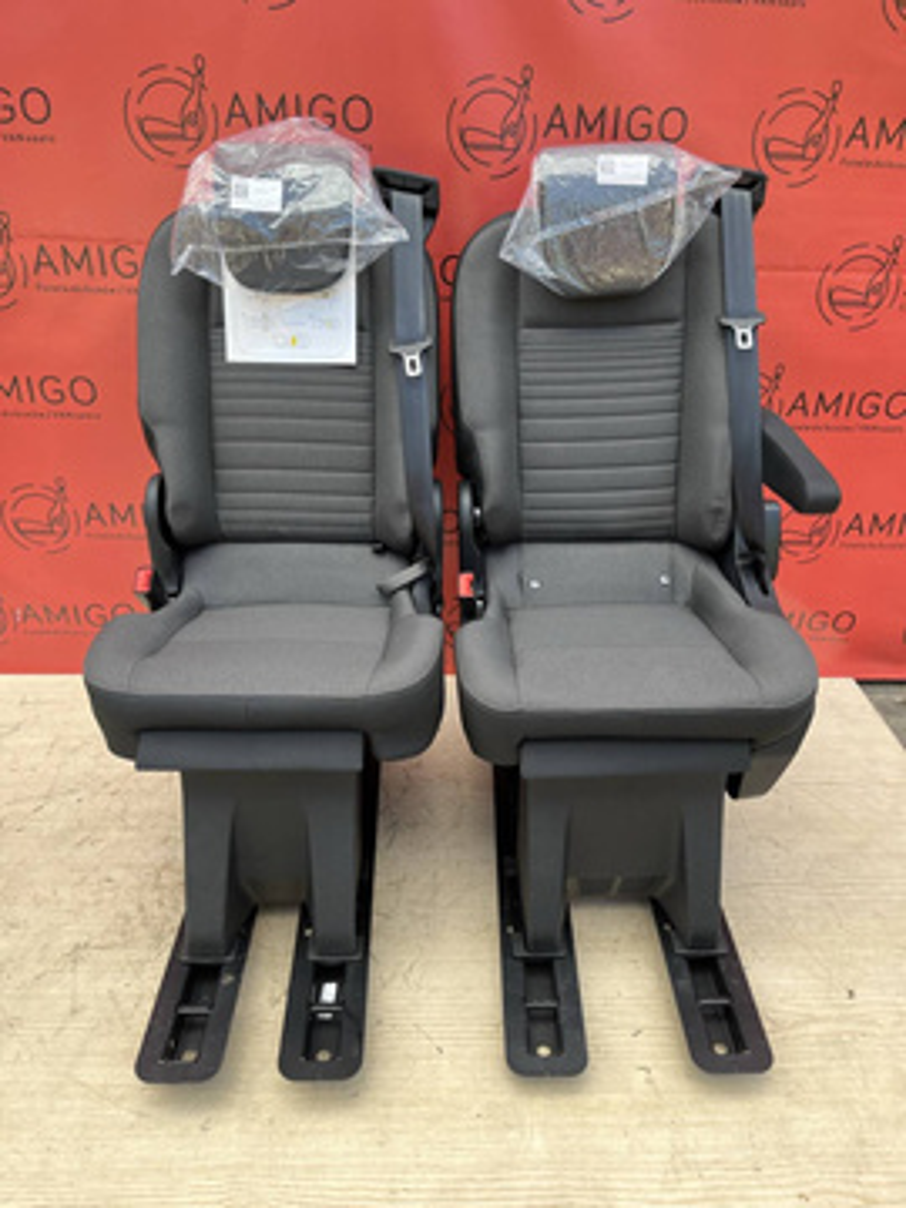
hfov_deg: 53.1
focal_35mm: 26
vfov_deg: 67.3
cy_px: 604
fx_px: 907
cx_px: 453
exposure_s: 1/274
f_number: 1.6
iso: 40
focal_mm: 5.1
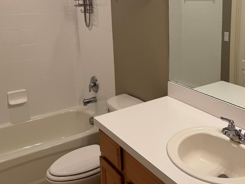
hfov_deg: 46.3
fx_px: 276
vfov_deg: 36.0
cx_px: 181
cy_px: 47
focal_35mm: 39
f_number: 1.78
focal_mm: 6.76
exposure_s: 1/120
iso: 64
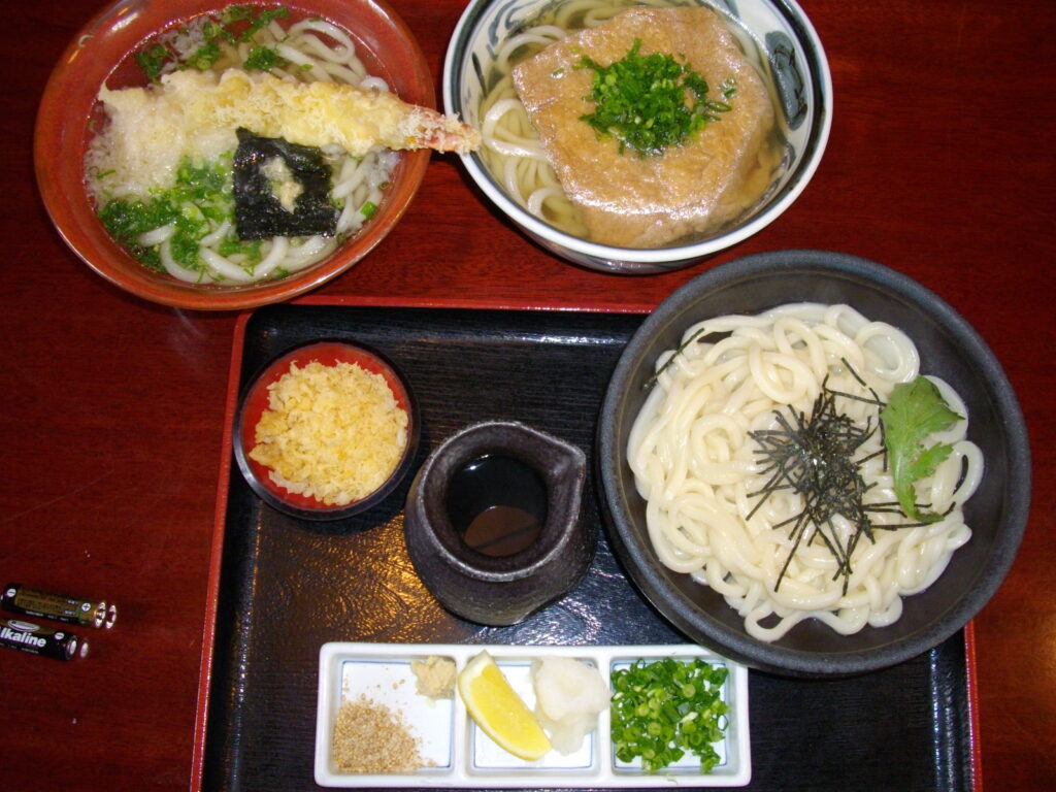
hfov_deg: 50.1
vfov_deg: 38.7
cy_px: 396
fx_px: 1129
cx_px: 528
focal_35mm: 37
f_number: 2.8
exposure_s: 1/50
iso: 200
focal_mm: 6.2
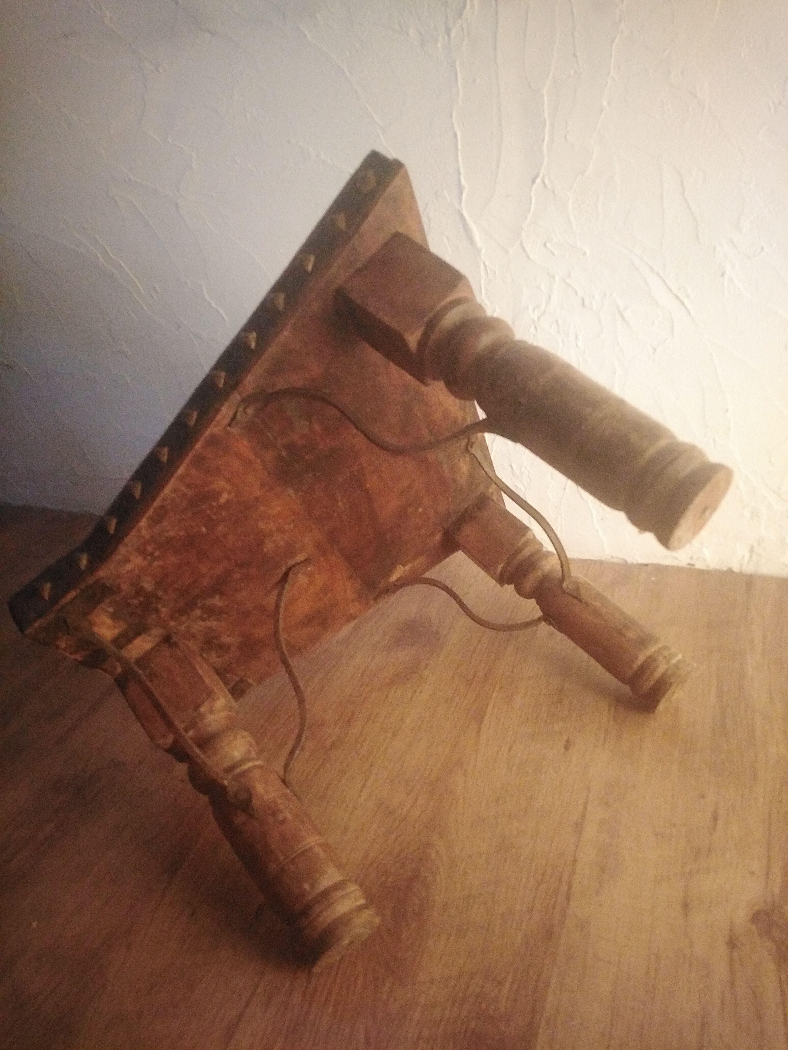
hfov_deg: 53.1
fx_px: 789
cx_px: 394
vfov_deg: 67.3
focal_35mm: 26
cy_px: 525
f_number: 1.8
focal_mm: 3.62
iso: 1082
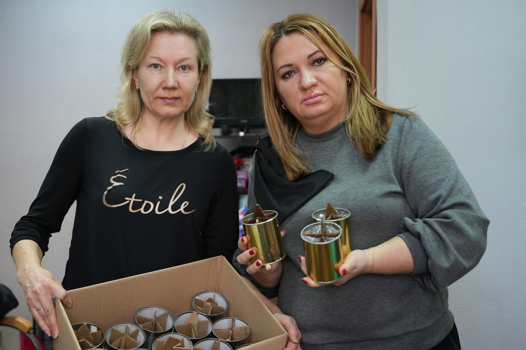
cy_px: 175
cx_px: 263
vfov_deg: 30.5
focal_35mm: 44
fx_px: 643
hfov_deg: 44.5
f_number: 4
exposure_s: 1/250
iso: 2500
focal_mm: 44
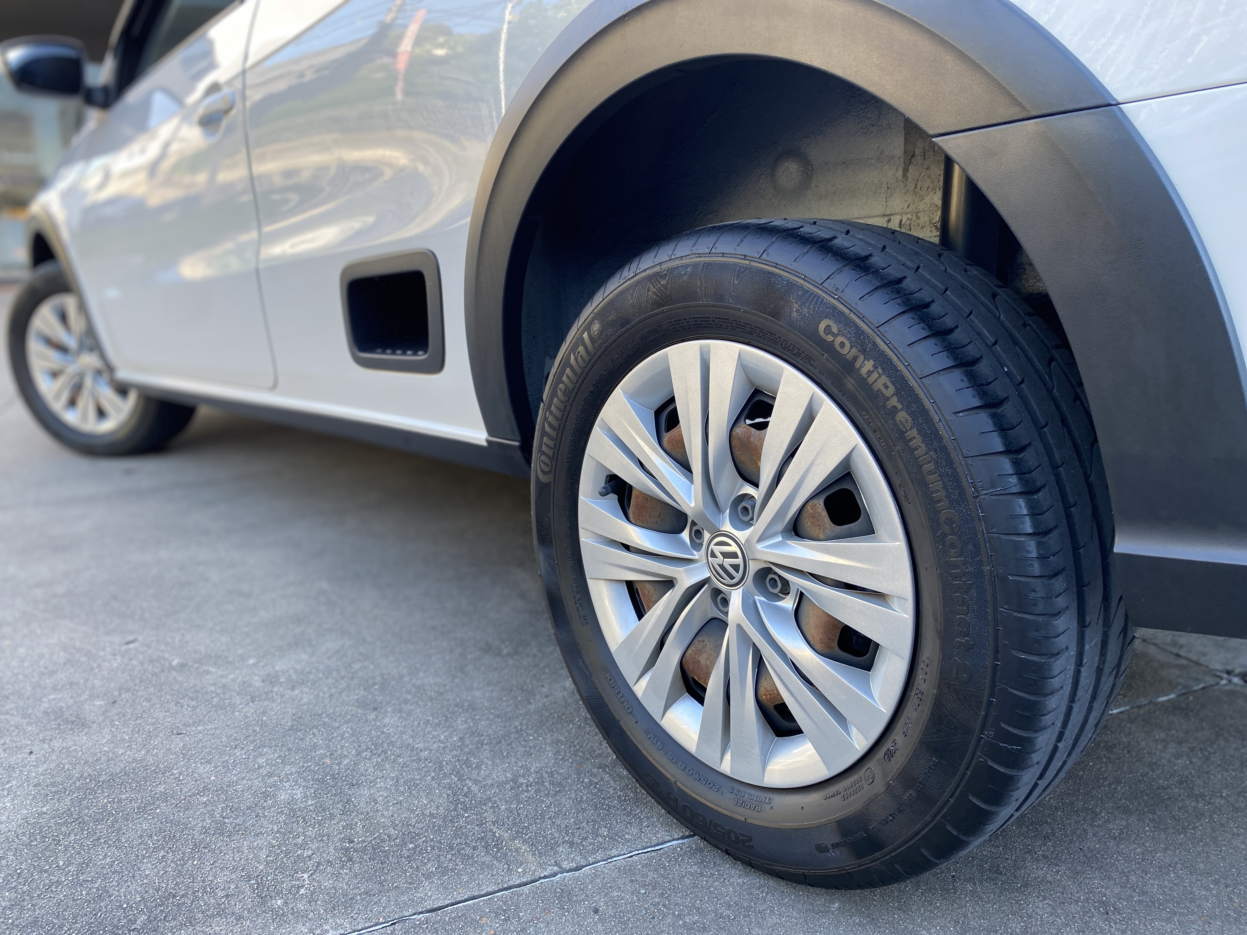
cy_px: 468
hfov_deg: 67.3
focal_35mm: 26
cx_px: 624
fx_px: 937
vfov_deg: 53.1
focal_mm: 4.25
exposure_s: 1/122
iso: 40
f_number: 1.8
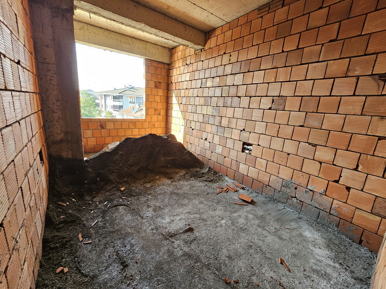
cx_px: 193
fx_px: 145
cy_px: 144
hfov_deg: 106.2
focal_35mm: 13
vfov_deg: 89.9
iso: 100
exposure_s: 1/70.8
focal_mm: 2.2
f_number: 2.2
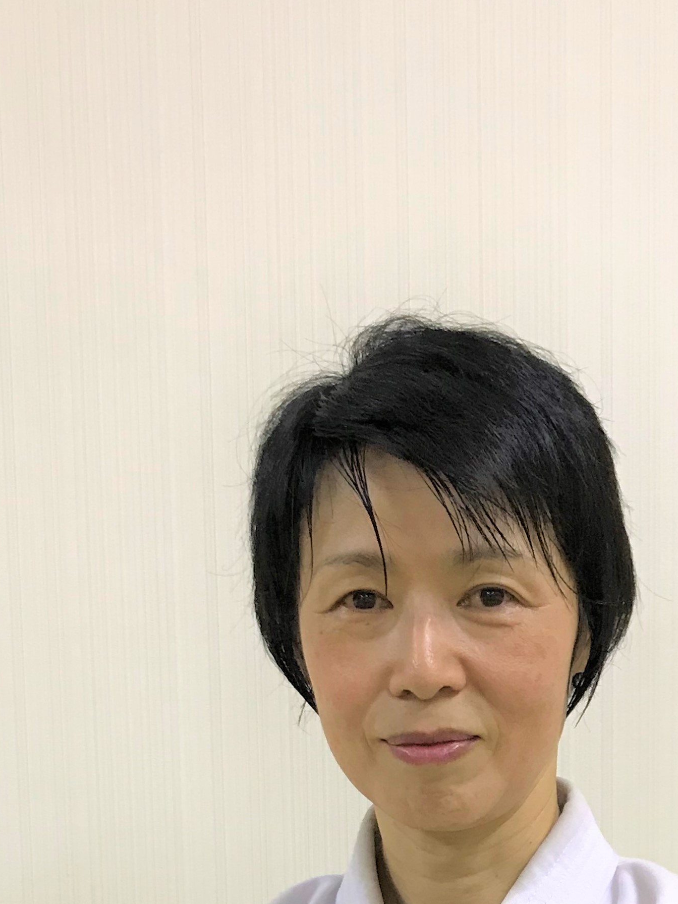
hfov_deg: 23.2
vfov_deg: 28.0
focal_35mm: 63
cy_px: 991
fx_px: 1645
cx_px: 451
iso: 32
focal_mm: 3.99
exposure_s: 1/33
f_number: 1.8
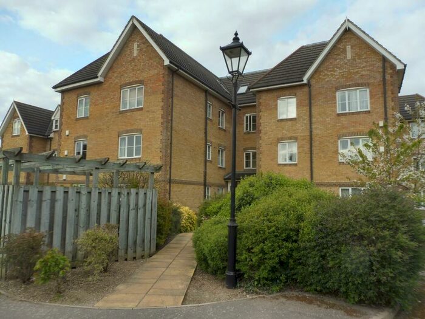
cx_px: 212
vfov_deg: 56.8
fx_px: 295
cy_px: 160
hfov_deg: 71.6
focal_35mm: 24
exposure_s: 1/160
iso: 100
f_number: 4
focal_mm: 4.3
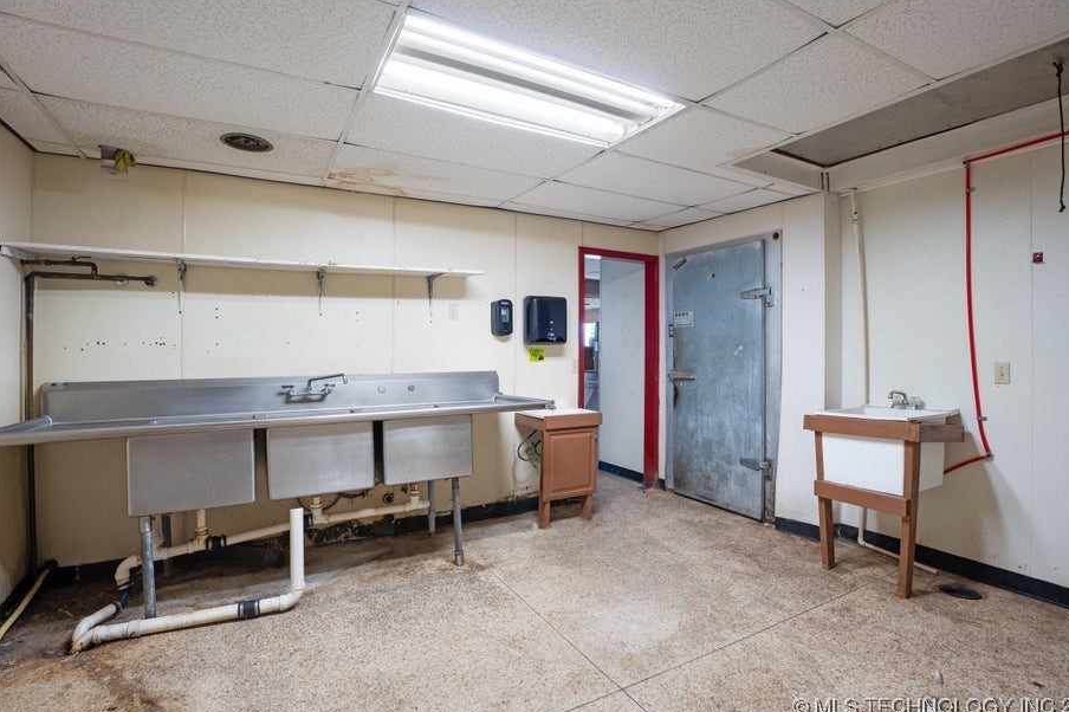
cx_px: 545
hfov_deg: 93.3
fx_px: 505
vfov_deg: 70.4
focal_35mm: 17
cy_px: 348
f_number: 8
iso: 250
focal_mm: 16
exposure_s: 1/1.25
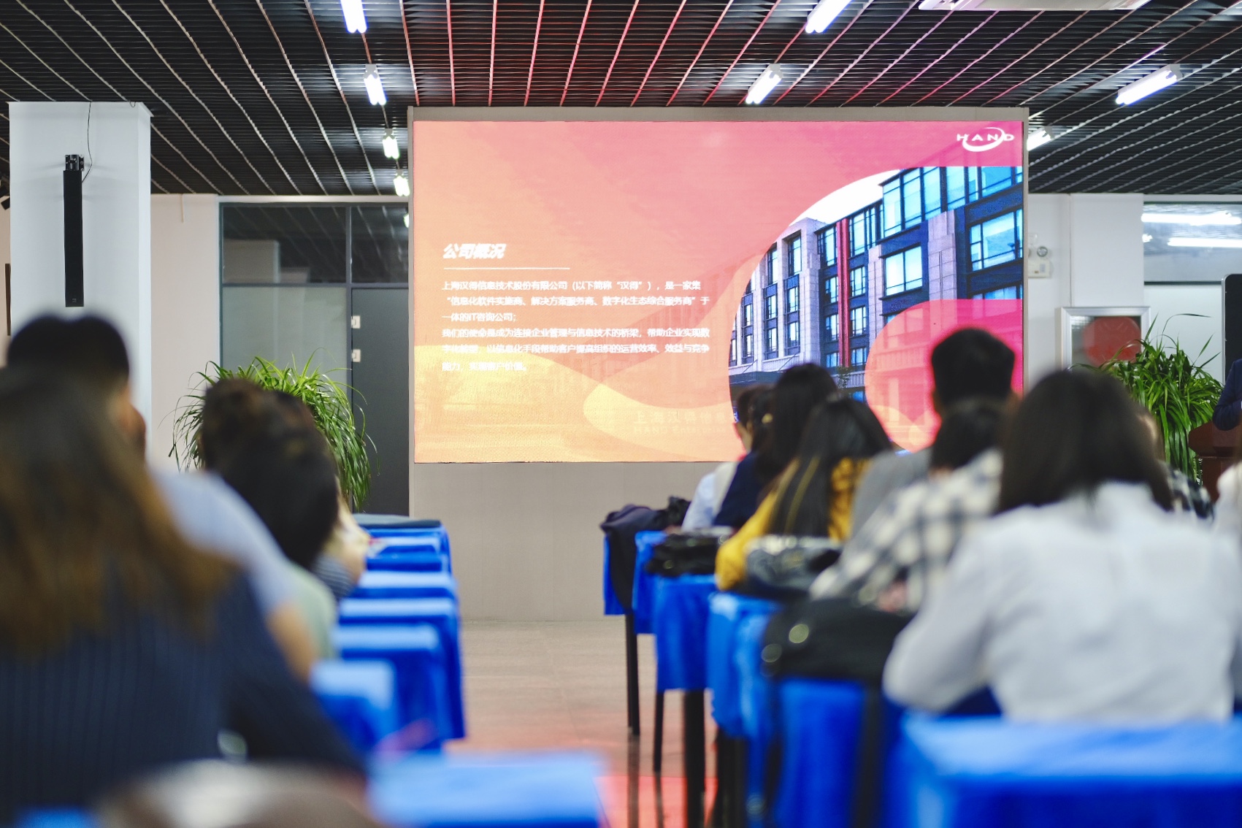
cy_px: 414
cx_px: 621
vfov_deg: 16.3
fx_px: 2898
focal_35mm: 84
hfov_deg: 24.2
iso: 400
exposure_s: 1/125
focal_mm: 56
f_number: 1.2
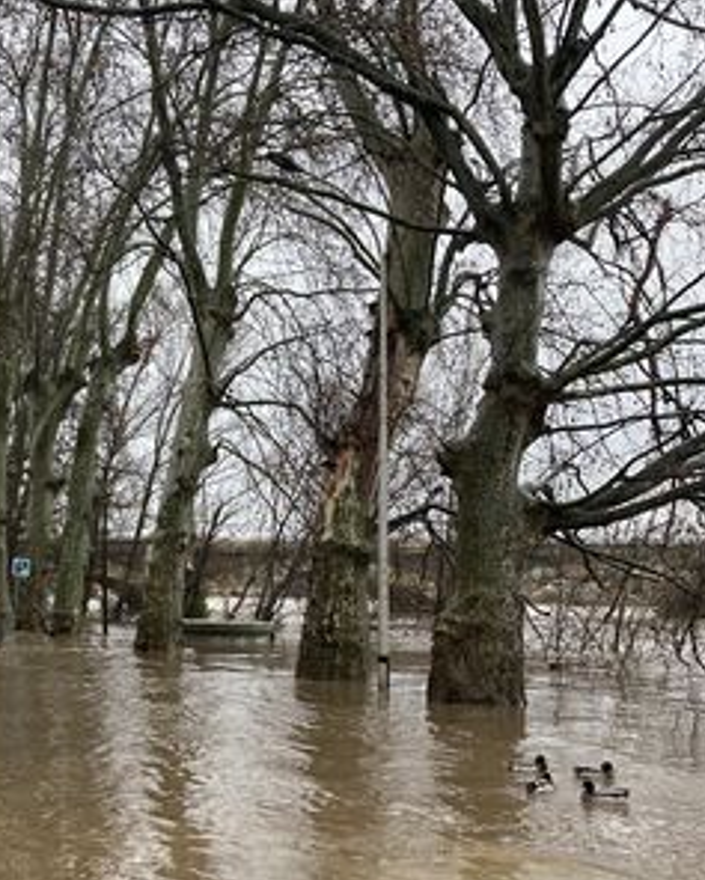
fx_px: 1251
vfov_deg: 38.5
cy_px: 559
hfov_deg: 31.1
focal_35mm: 48
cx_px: 205
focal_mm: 3.99
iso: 125
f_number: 1.8
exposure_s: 1/60
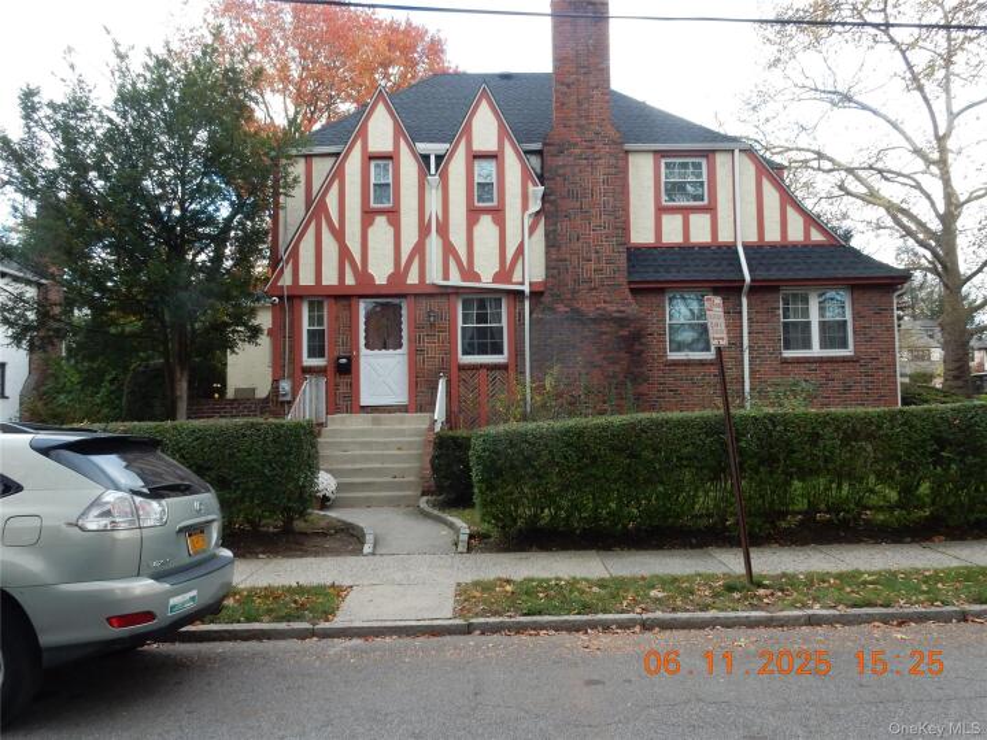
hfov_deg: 69.4
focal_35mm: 25
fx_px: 713
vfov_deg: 54.9
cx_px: 494
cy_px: 370
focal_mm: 4.5
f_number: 4.5
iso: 125
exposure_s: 1/40
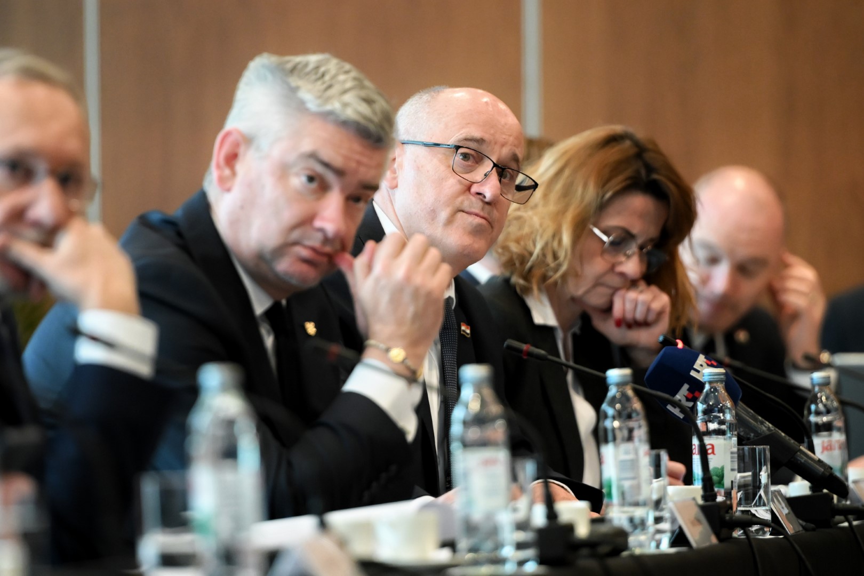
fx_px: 7199
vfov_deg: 4.6
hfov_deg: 6.9
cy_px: 288
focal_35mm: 300
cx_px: 432
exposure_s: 1/160
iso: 4000
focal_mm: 200
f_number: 2.8
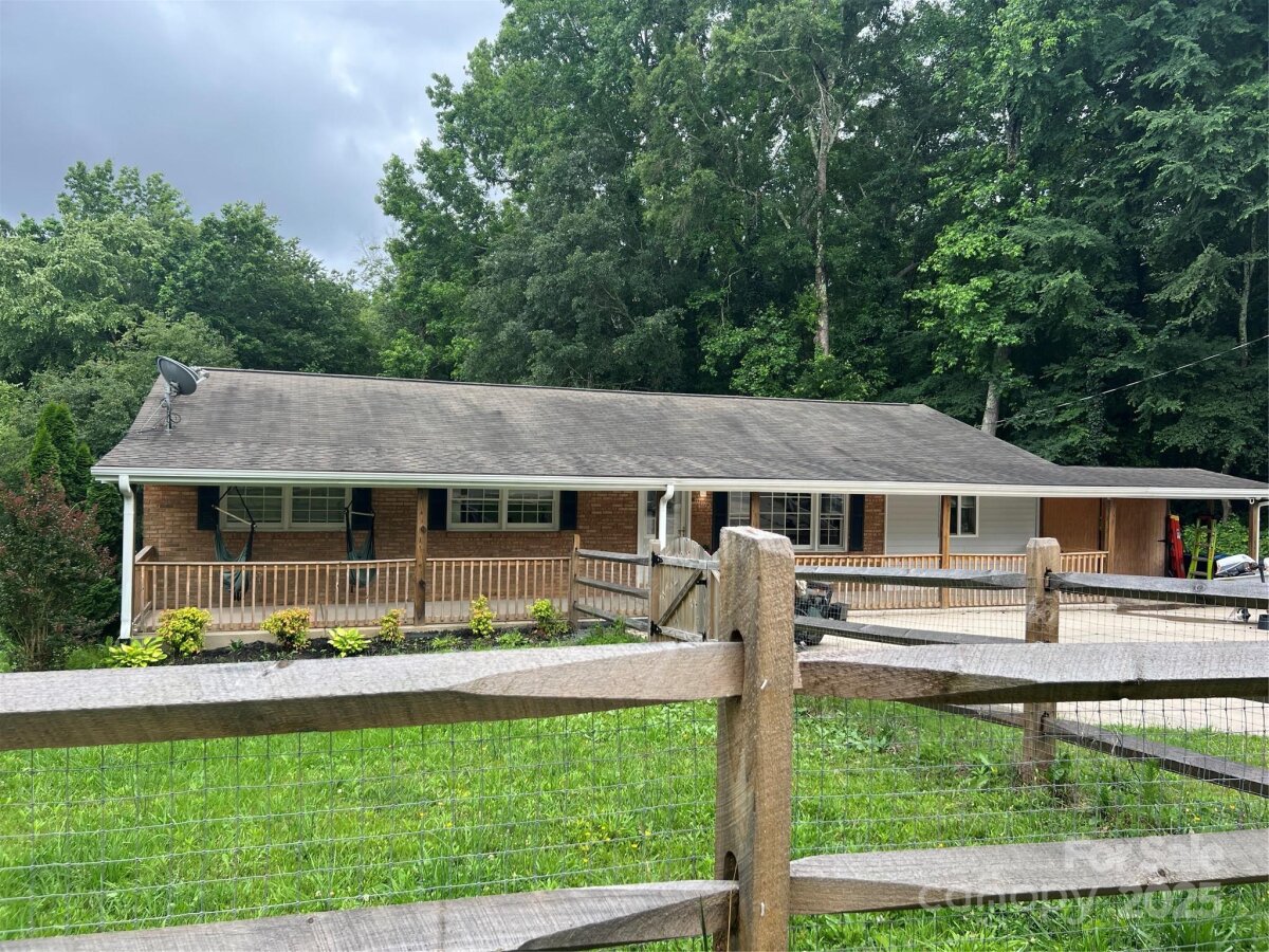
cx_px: 634
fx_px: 953
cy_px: 476
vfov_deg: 53.1
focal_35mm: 26
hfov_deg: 67.3
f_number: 1.5
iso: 40
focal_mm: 5.7
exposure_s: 1/121
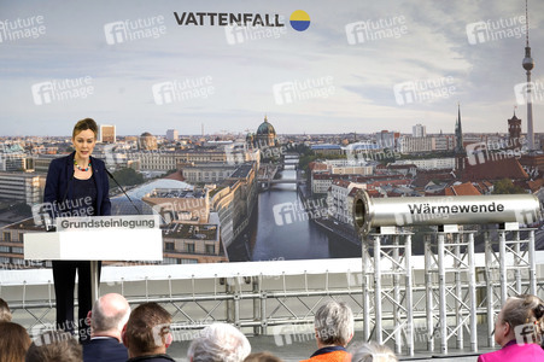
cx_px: 272
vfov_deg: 17.7
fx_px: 1163
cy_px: 181
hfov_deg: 26.3
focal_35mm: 77
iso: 640
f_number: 8
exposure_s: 1/400
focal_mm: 77
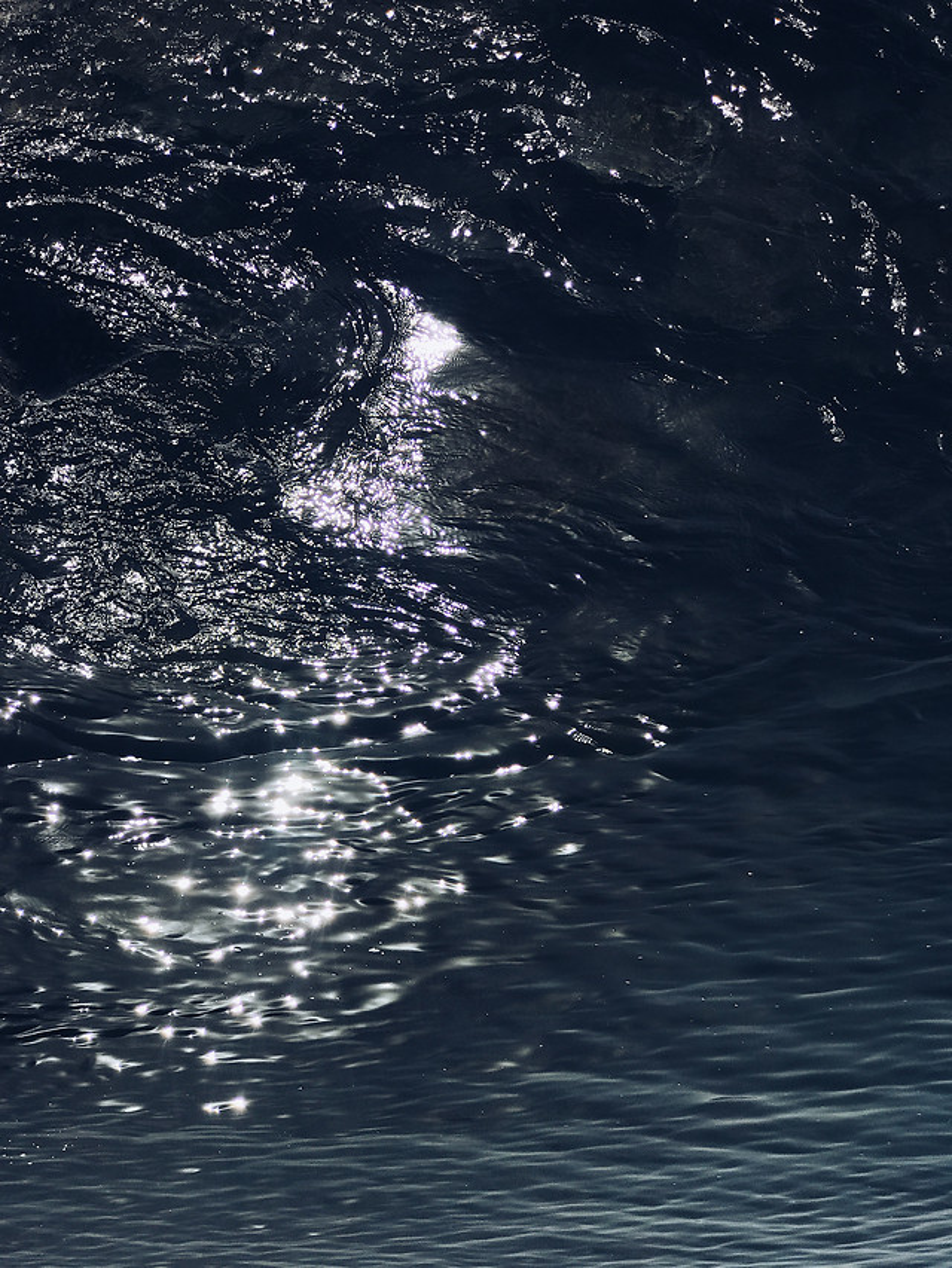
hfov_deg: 25.7
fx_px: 2090
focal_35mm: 57
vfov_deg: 33.8
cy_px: 634
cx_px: 476
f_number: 2.8
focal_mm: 6.6
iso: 25
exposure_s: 1/8772
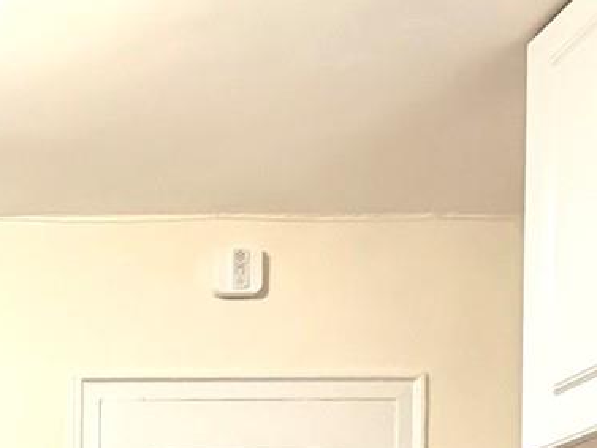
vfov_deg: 16.4
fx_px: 1311
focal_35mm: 76
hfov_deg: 22.8
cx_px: -187
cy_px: 798
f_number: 2.2
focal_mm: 2.22
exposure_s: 1/60
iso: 1000
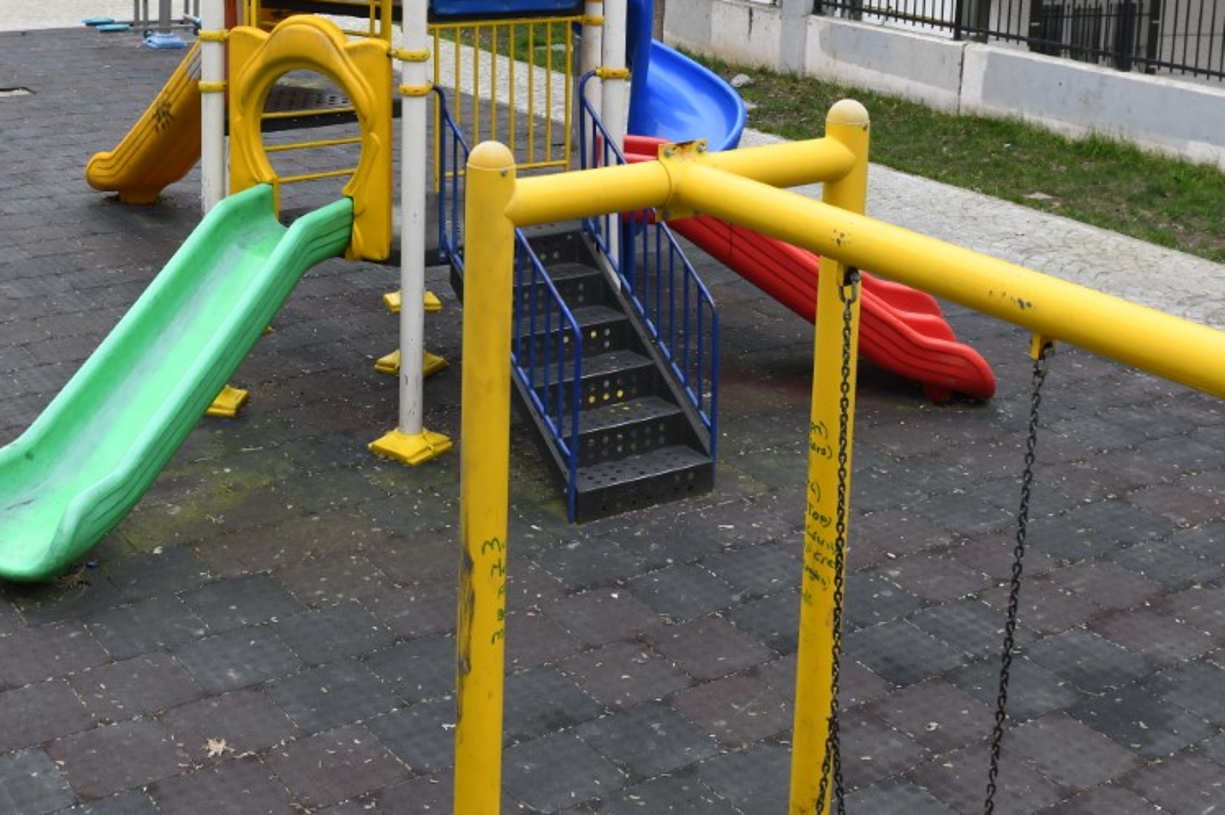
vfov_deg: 24.9
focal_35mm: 52
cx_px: 478
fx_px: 1769
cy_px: 31
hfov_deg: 38.0
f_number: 5
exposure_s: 1/100
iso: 250
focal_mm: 24
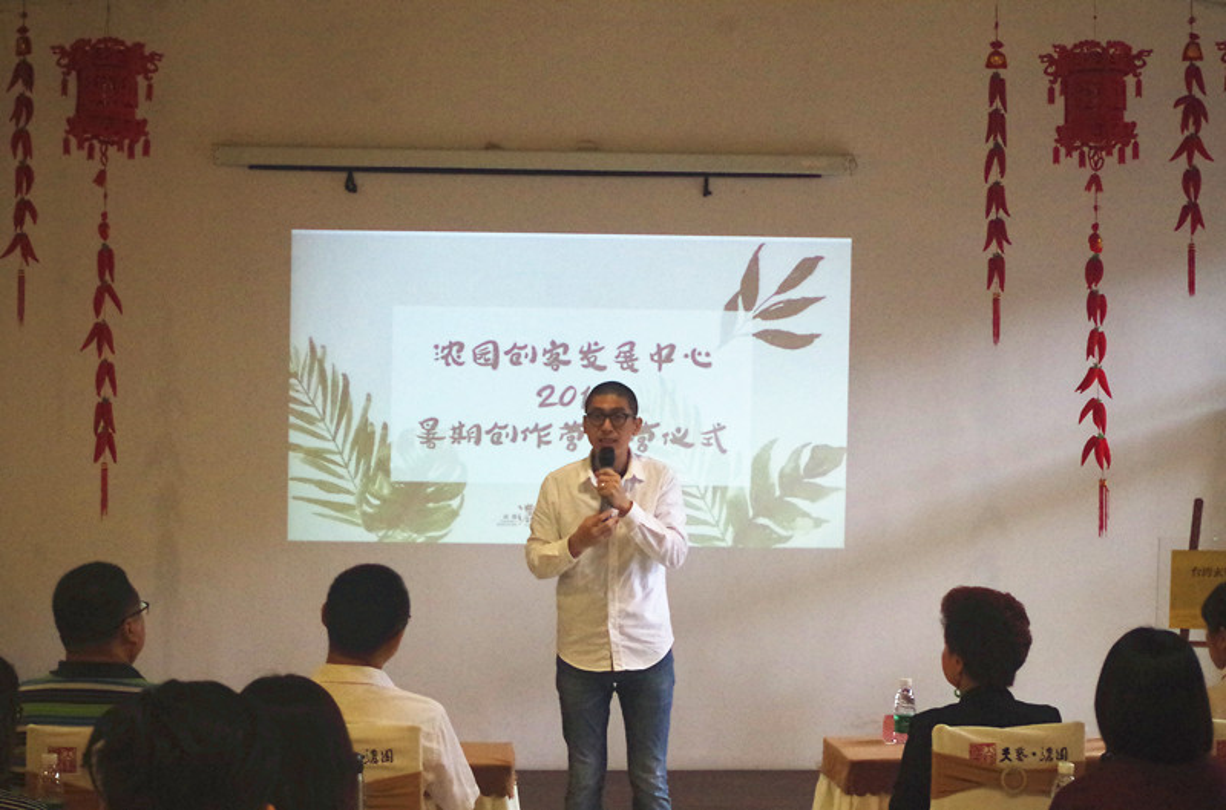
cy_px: 405
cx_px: 613
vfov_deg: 22.5
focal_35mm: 60
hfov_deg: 33.5
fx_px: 2038
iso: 3200
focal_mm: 40
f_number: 5.6
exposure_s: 1/160
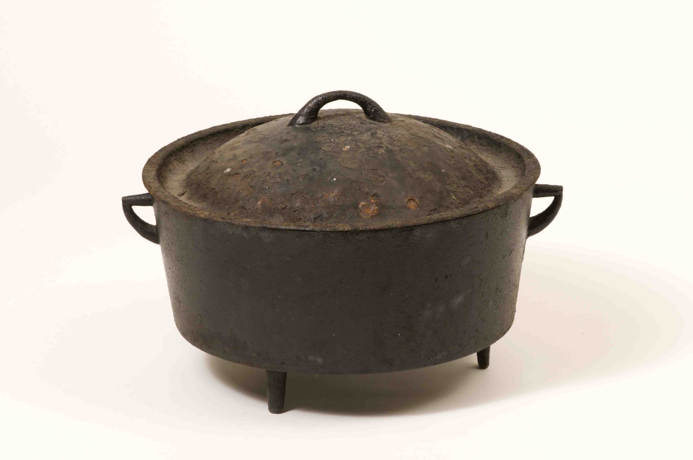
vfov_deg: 8.7
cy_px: 230
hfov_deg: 13.1
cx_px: 346
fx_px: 3028
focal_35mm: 158
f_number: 16
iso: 250
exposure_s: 1/4
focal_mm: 105
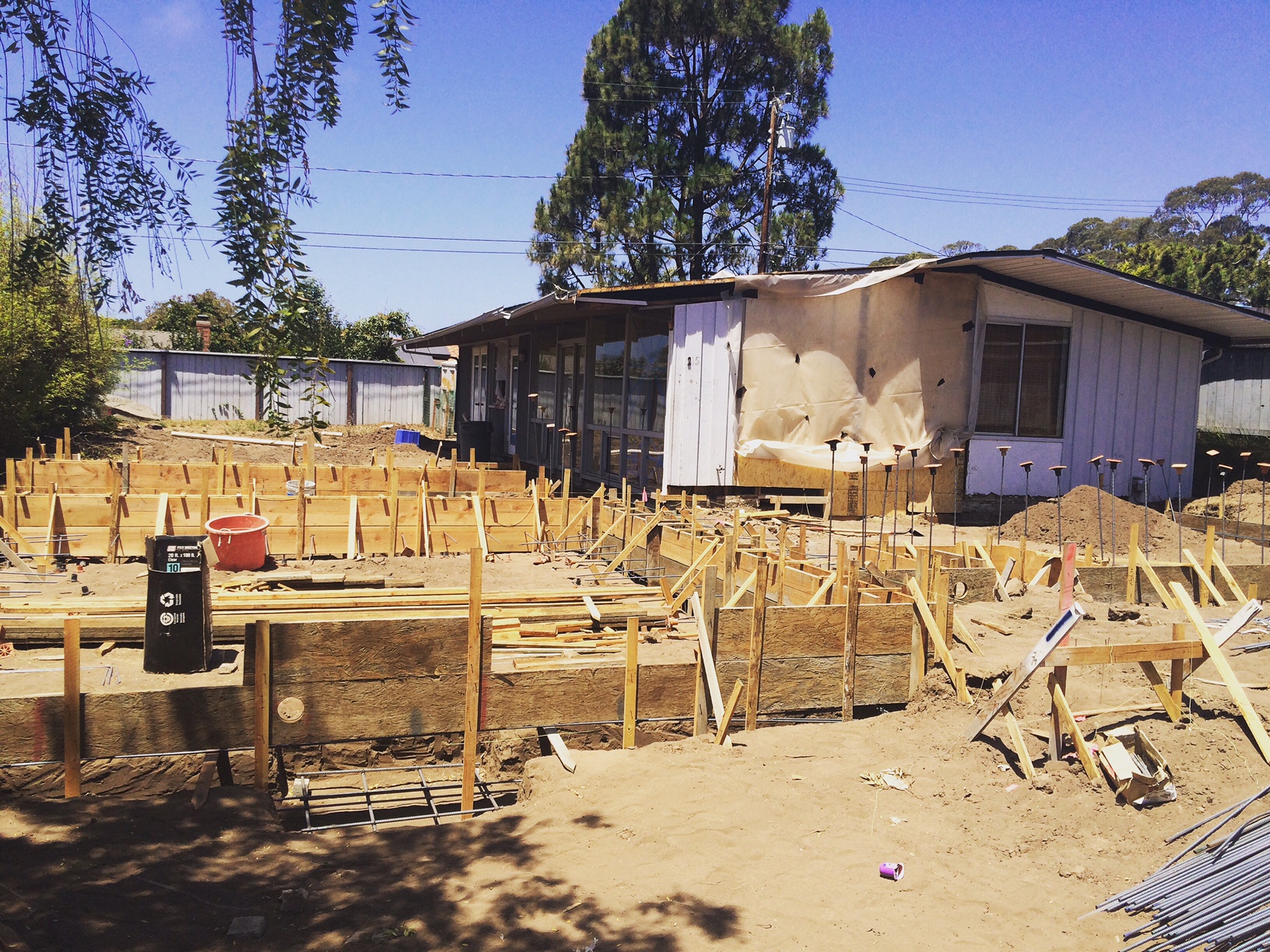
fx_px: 1064
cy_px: 476
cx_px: 635
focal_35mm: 29
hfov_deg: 61.7
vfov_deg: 48.2
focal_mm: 4.15
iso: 32
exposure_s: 1/1786
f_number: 2.2
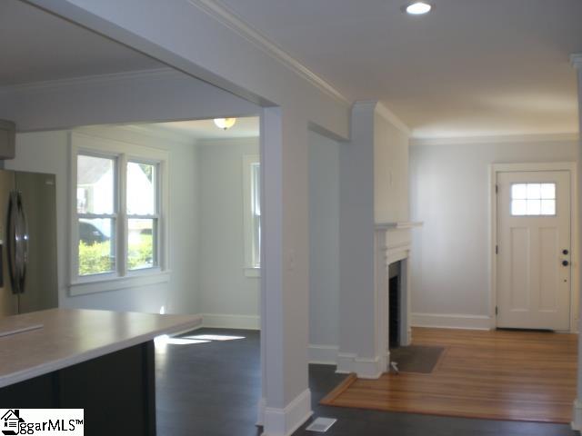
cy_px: 218
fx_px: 639
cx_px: 291
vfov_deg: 37.7
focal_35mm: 38
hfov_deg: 49.0
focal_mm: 6.3
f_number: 3.1
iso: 100
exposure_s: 1/80
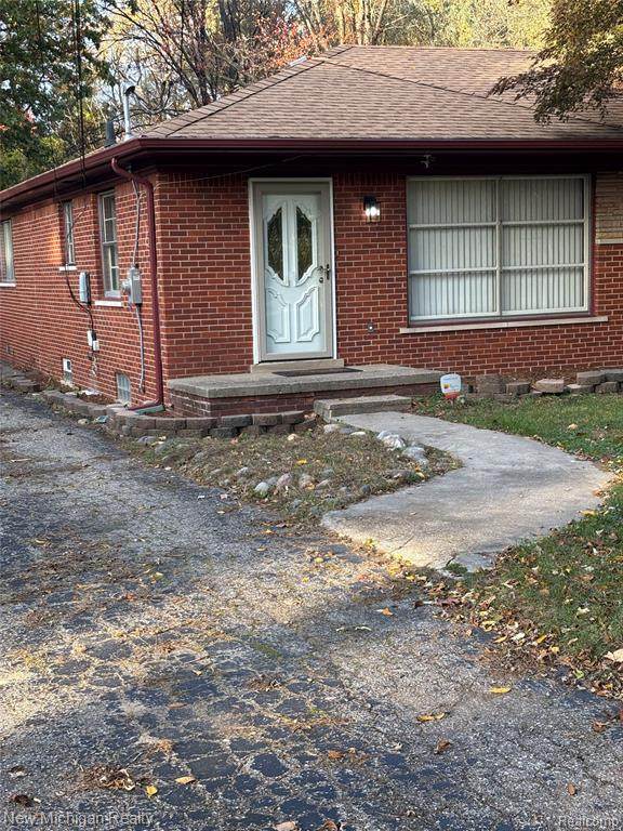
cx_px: 312
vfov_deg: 36.8
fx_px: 1248
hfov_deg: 28.0
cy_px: 416
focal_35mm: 52
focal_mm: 5.96
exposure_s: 1/140
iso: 32
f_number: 1.6
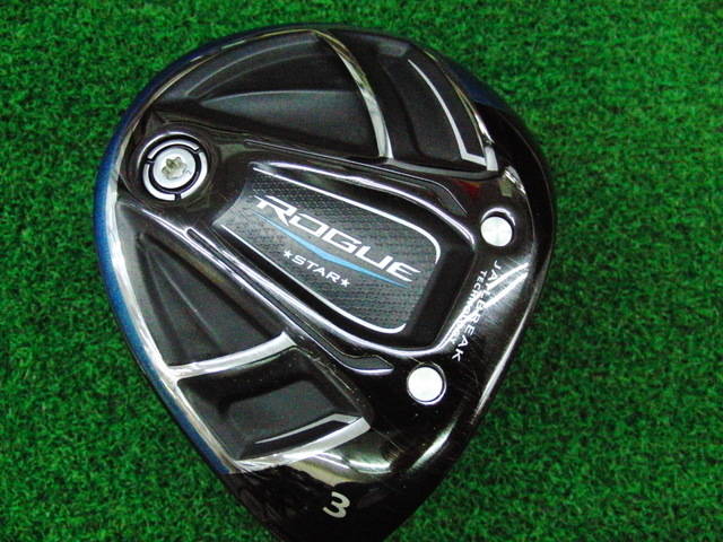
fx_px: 773
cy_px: 271
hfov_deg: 50.1
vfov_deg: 38.7
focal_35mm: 37
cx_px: 362
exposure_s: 1/400
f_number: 3.6
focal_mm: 6.42
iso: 3200
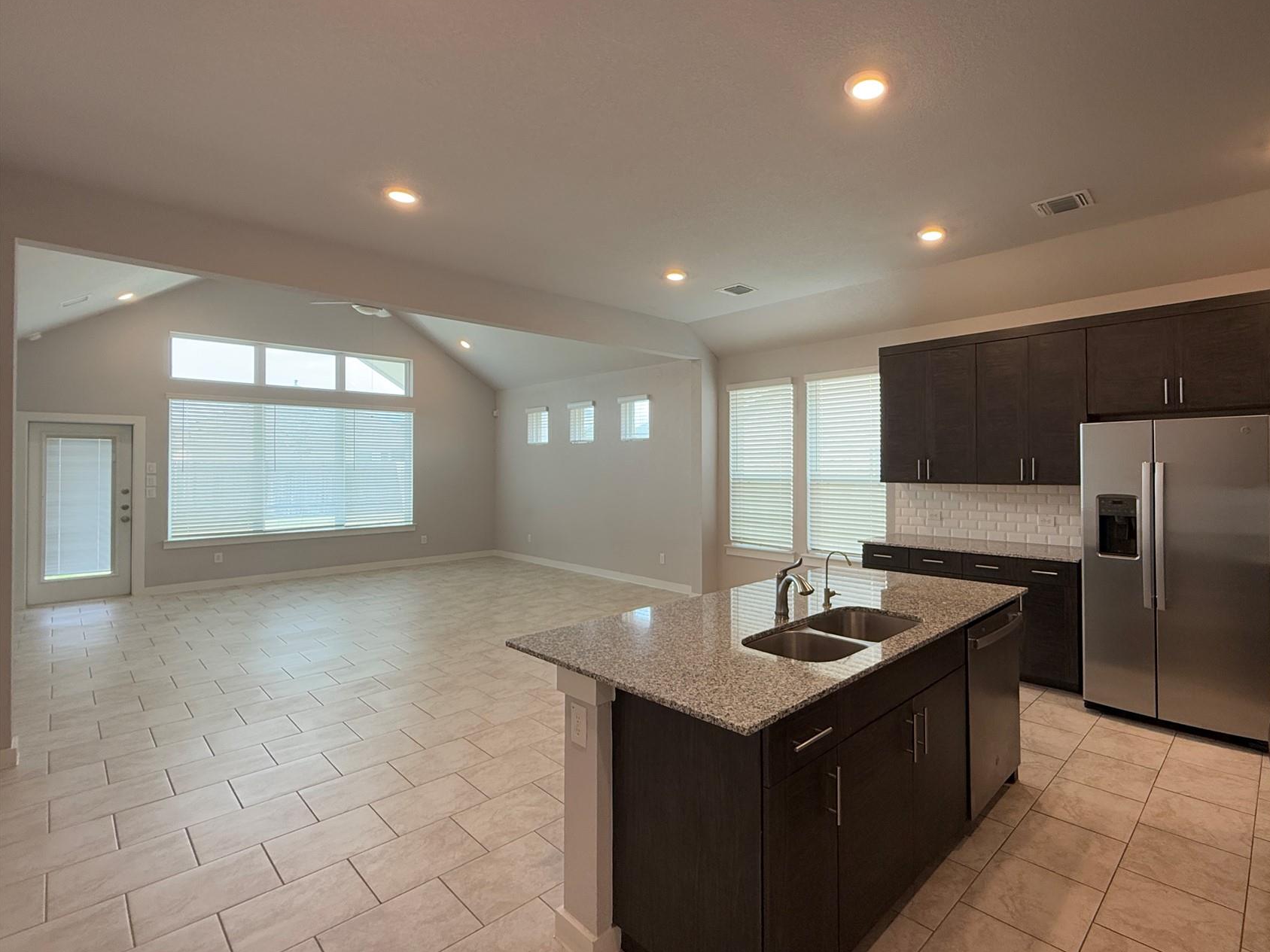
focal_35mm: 17
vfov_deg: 74.7
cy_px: 460
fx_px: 624
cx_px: 769
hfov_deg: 89.7
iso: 160
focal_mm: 2.22
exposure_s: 1/120
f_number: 2.2
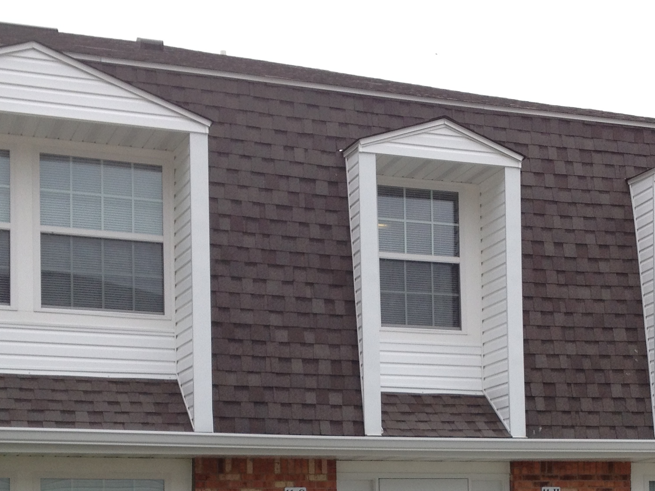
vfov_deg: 18.8
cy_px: 509
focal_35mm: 76
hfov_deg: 25.6
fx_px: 1438
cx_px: 420
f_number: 2.4
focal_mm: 4.28
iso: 50
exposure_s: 1/1062
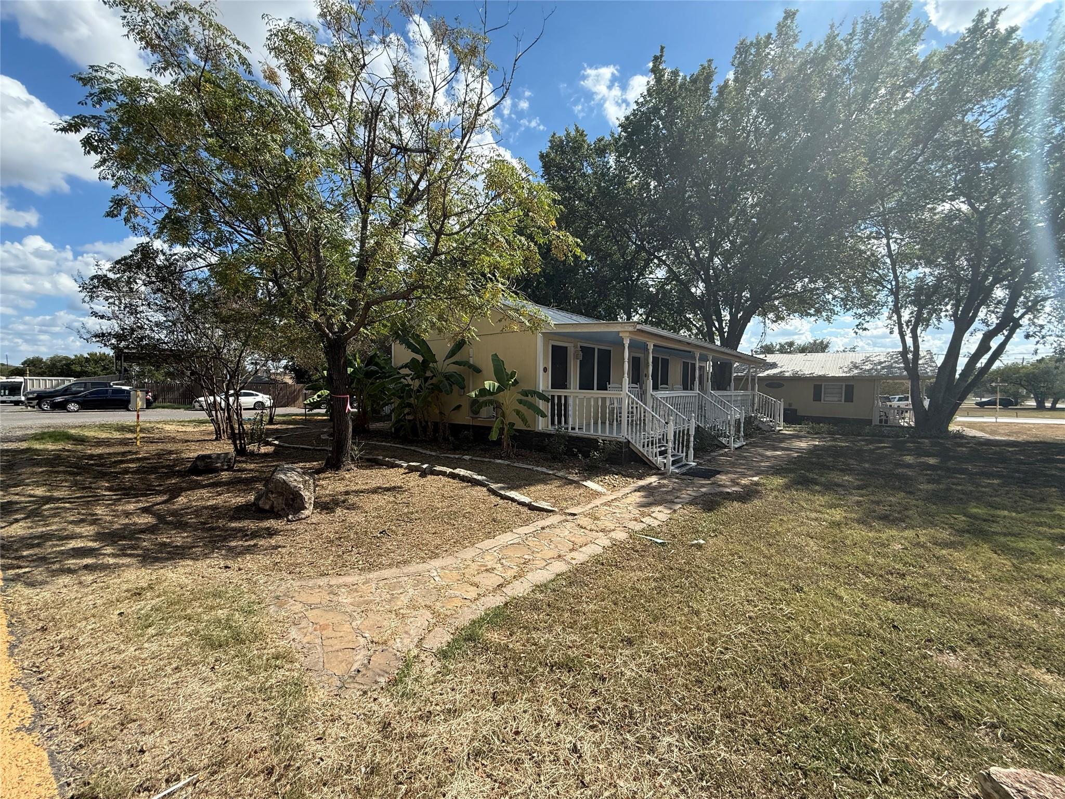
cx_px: 532
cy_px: 400
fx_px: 431
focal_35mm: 14
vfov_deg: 85.7
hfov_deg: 102.1
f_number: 2.2
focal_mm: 2.22
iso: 50
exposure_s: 1/1339
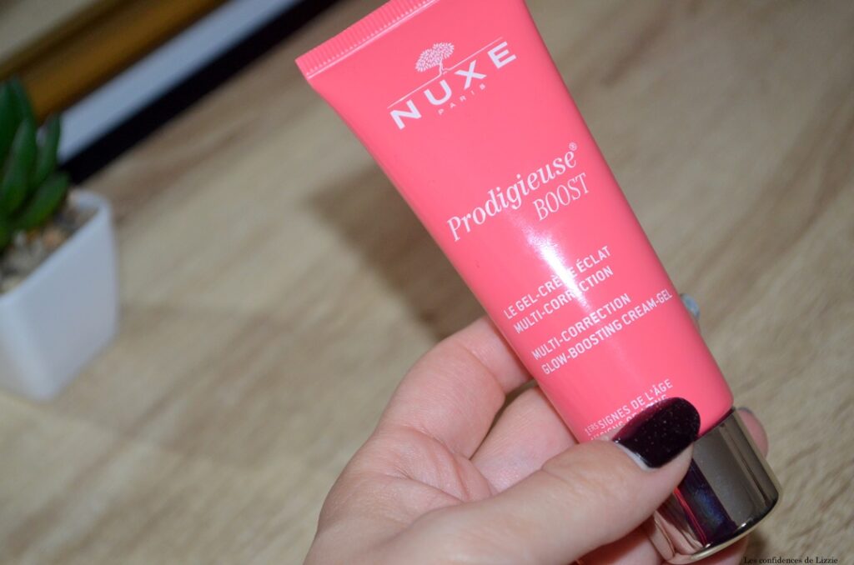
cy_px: 282
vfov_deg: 17.4
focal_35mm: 78
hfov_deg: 26.0
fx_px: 1846
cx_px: 427
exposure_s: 1/60
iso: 1400
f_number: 5.6
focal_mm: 52
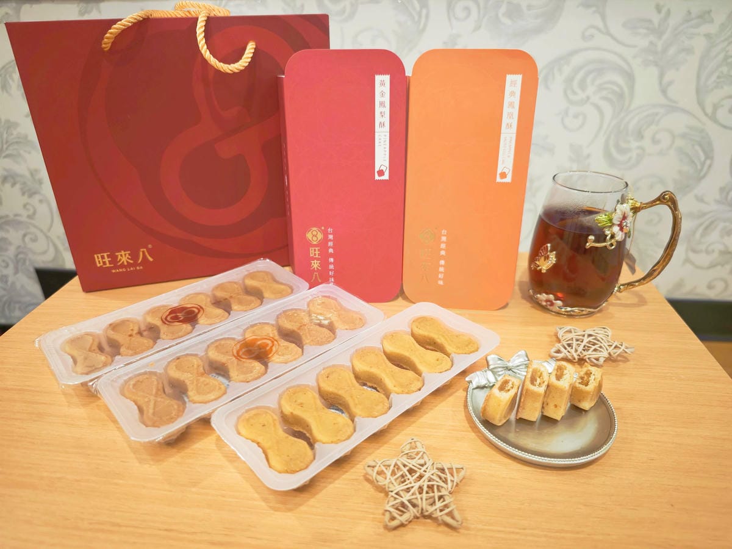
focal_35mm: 23
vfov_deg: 58.9
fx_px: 486
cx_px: 366
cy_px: 274
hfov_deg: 73.9
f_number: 1.63
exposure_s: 1/360
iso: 2500
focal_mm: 8.72
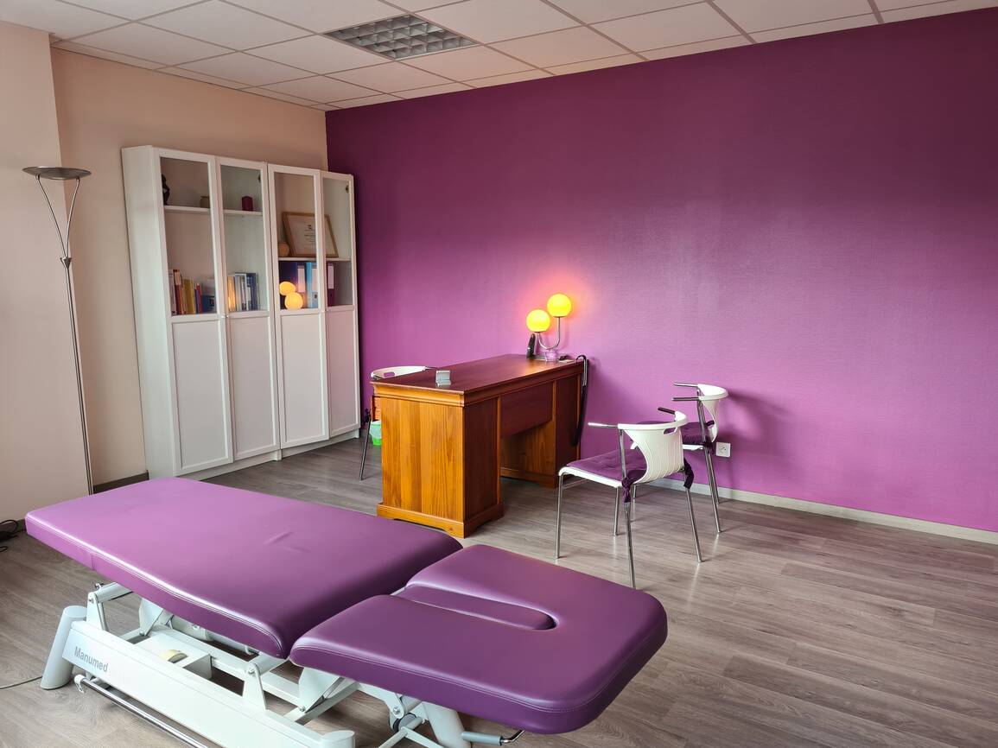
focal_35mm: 26
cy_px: 374
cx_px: 499
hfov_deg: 67.3
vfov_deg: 53.1
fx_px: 750
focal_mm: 5.4
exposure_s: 1/50
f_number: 1.8
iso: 50
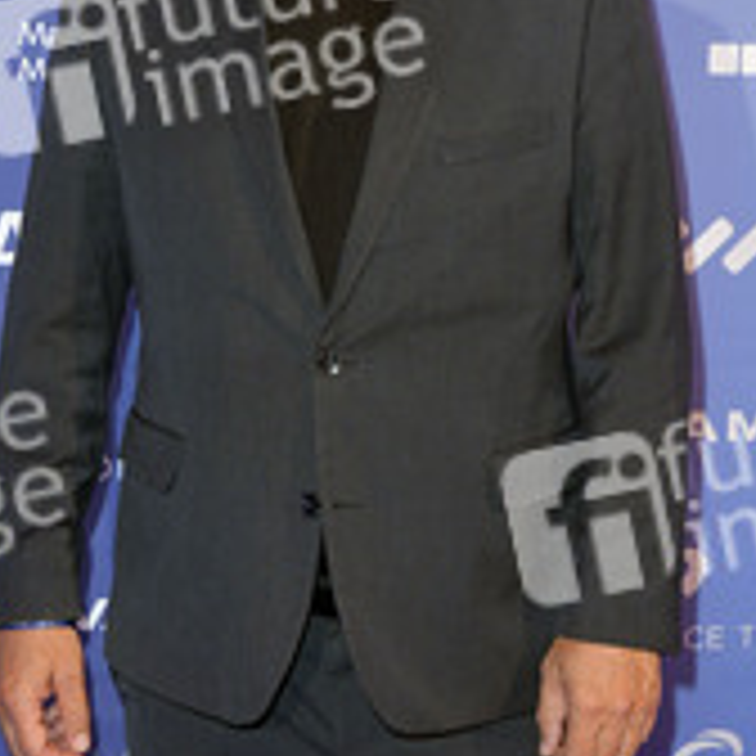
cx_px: 324
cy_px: 274
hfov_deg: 15.7
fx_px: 2743
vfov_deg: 15.7
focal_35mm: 111
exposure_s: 1/250
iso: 1600
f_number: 5.6
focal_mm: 55
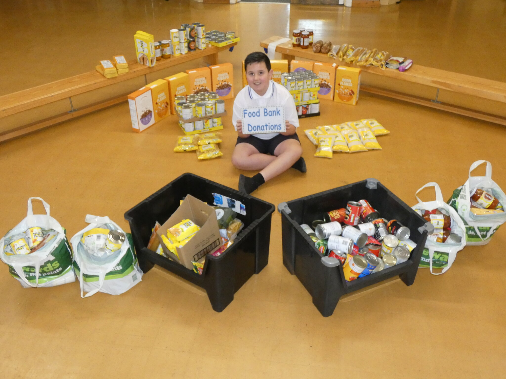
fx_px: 512
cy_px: 190
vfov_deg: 40.7
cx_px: 253
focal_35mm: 35
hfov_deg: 52.6
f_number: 3.4
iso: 800
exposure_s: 1/50
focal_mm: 6.2
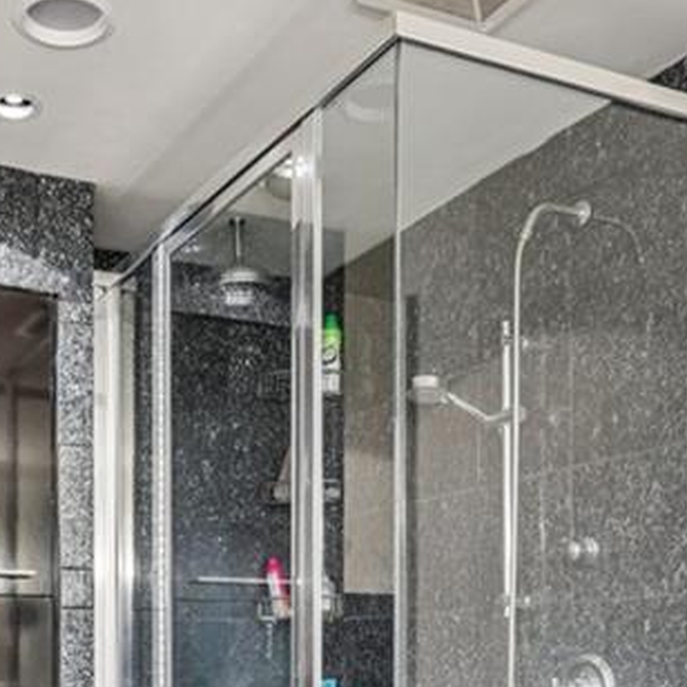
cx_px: 147
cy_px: 670
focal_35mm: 48
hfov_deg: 34.4
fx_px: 1078
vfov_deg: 32.8
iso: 800
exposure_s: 1/4
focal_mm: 17
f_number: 8
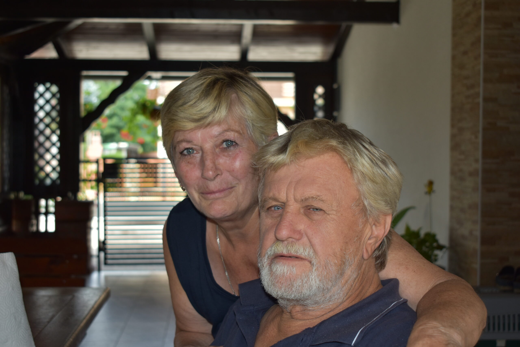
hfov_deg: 36.9
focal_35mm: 54
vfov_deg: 25.1
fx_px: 780
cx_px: 260
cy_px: 174
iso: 180
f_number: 5
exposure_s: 1/200
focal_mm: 36
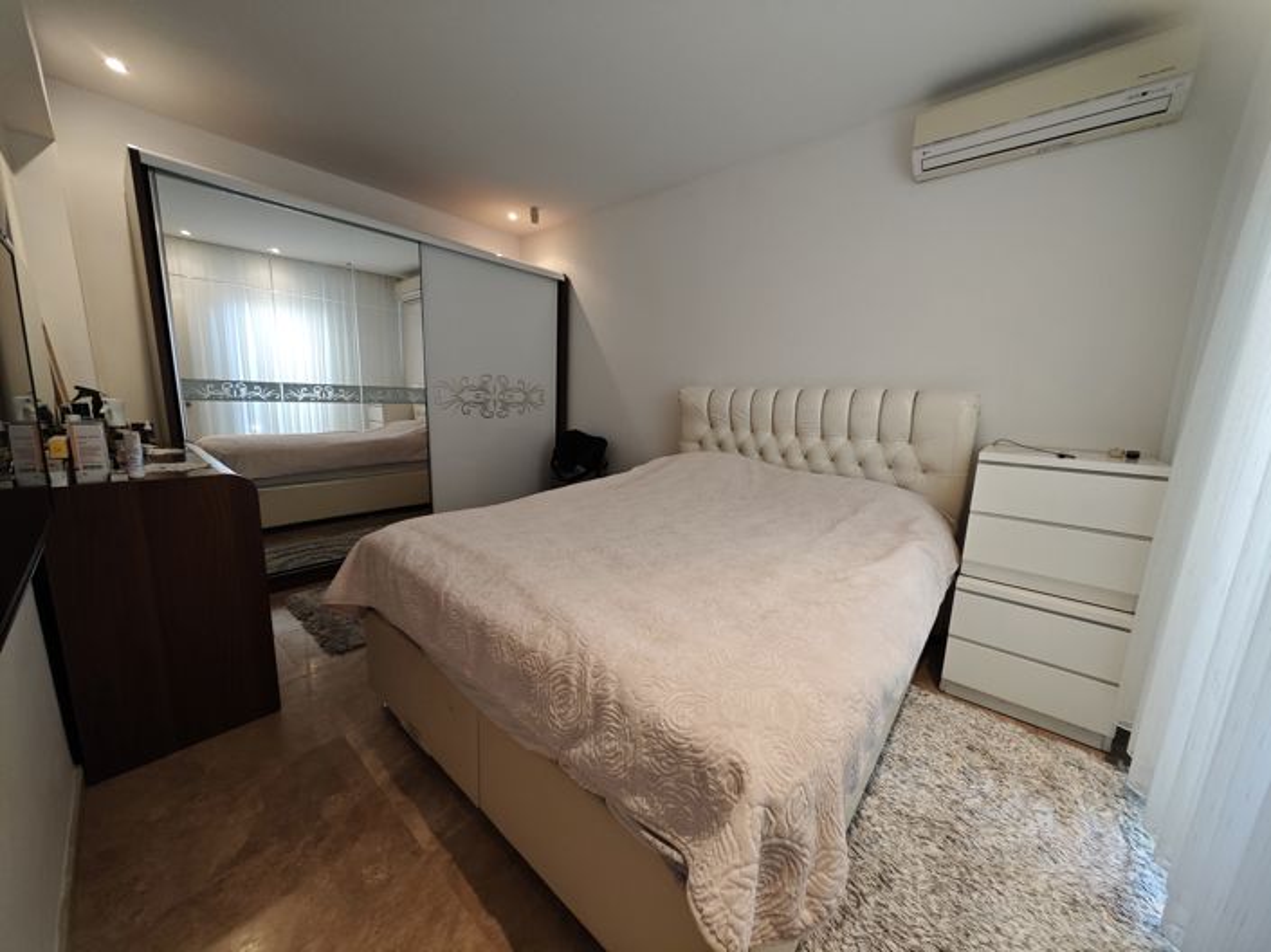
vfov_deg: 94.4
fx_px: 440
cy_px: 476
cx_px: 636
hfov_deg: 110.6
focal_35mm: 12
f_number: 1.8
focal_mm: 2.03
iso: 160
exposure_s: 1/50
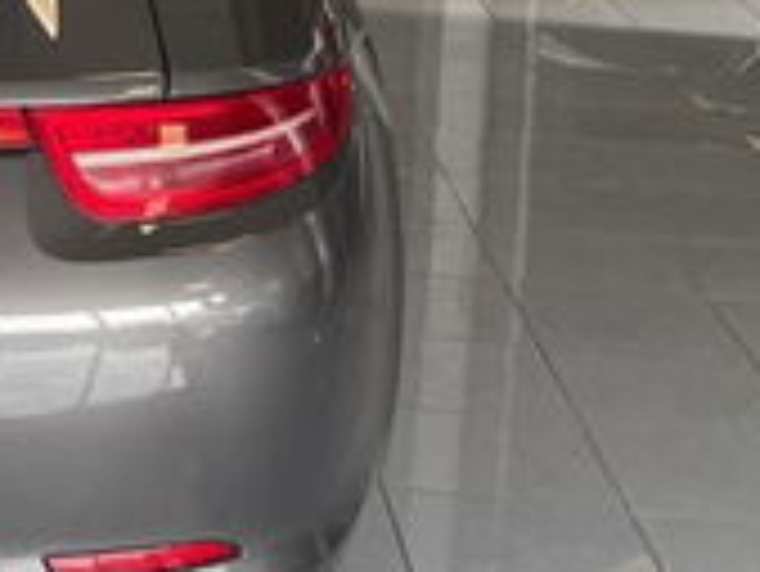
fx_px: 2593
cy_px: -234
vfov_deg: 12.1
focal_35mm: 118
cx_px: -585
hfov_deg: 14.7
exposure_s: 1/100
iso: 64
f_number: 1.6
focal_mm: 4.2
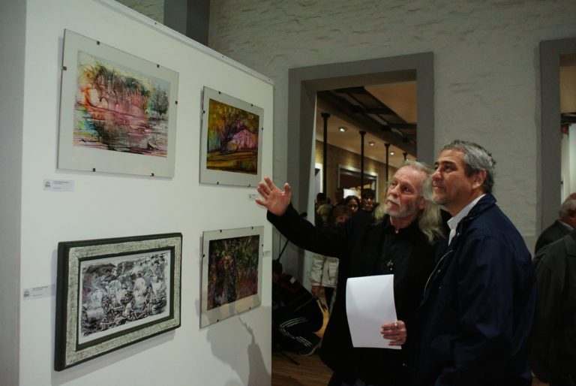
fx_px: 432
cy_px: 193
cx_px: 288
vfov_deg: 48.0
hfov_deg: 67.3
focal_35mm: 27
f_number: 2.8
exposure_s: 1/60
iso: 560
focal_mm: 10
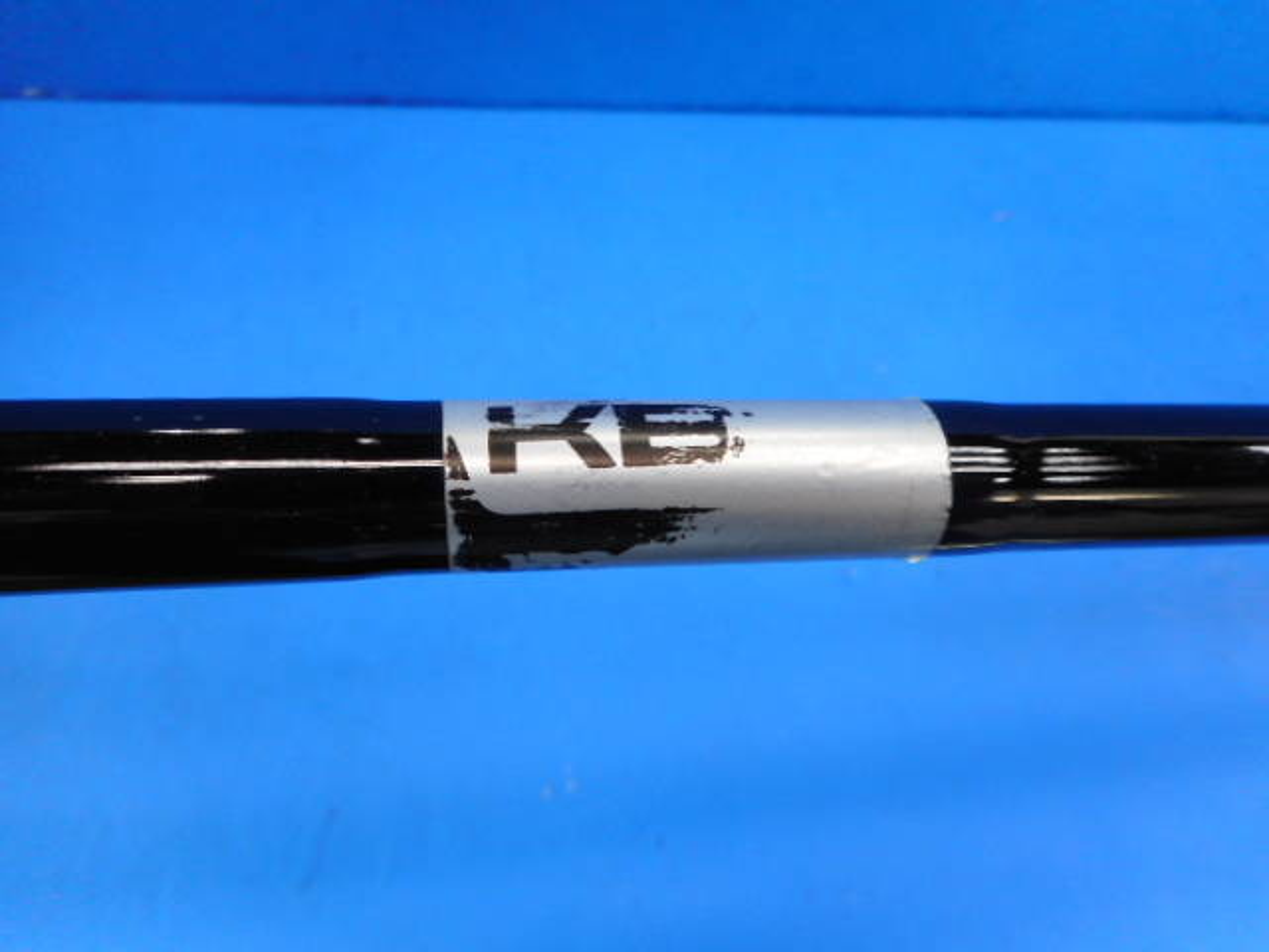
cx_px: 634
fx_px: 916
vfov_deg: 54.9
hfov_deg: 69.4
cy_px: 476
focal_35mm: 25
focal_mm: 4.5
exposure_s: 1/30
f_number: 3.7
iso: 110
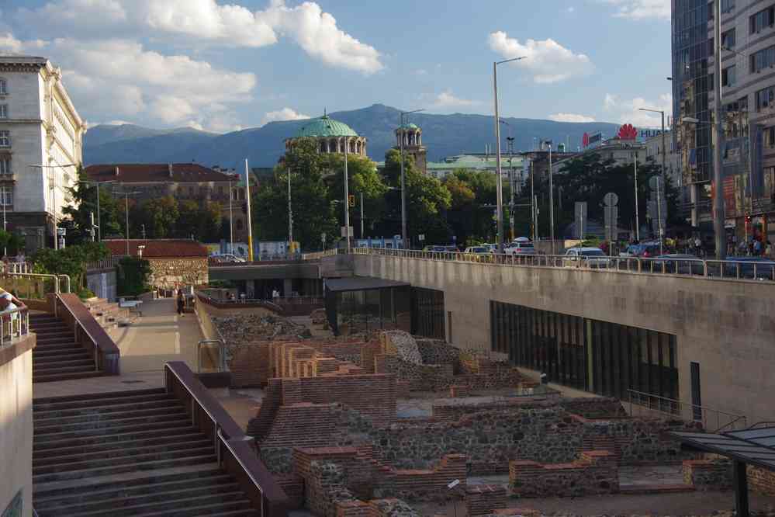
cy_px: 258
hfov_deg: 31.4
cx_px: 388
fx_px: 1378
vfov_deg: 21.2
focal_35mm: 64
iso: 200
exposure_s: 1/80
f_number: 9
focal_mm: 42.5
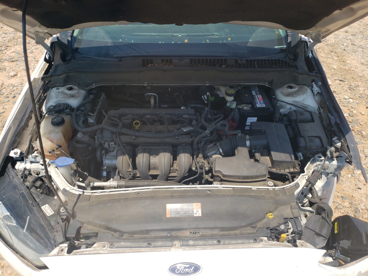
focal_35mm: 26
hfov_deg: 67.3
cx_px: 184
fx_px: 276
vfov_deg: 53.1
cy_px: 138
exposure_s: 1/3333
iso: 50
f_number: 1.5
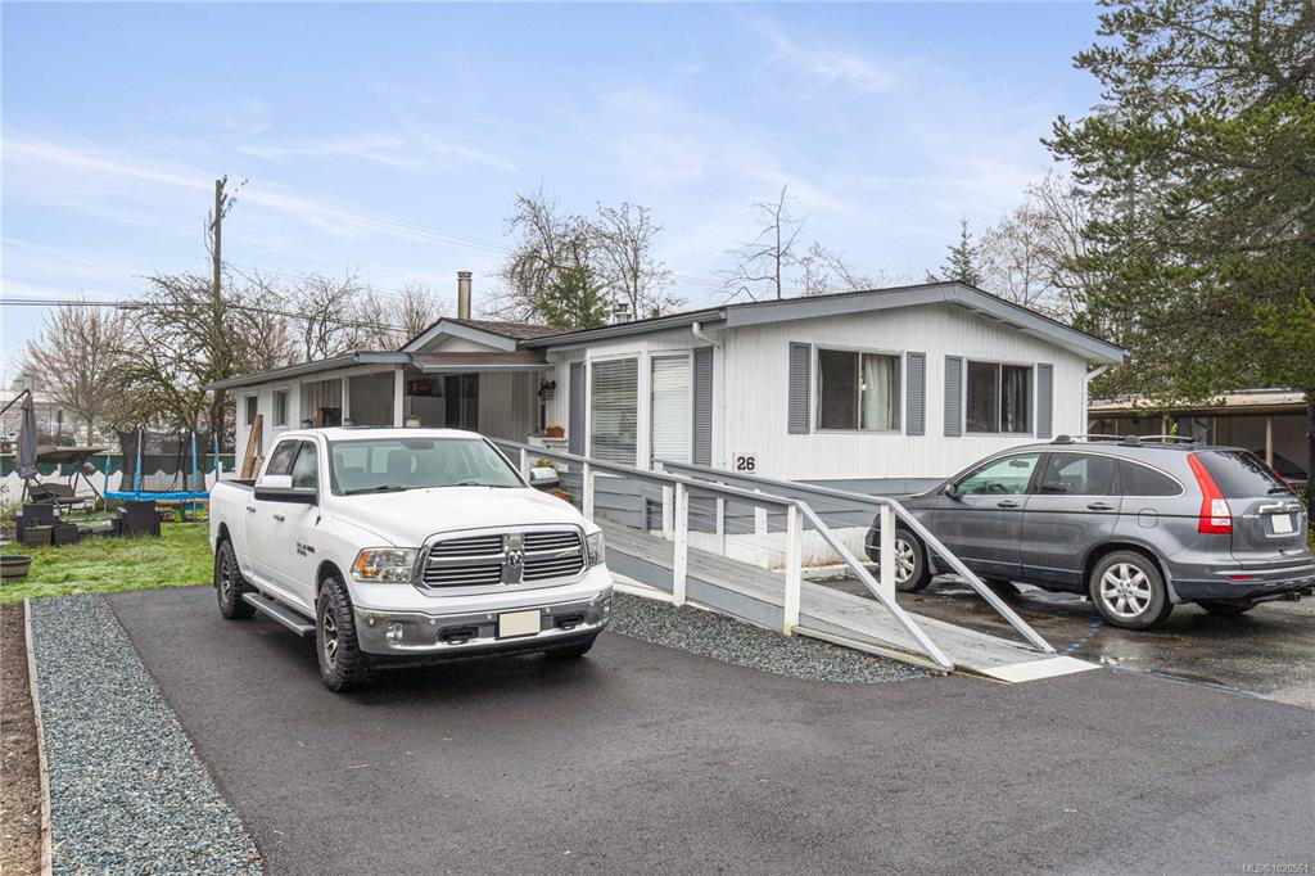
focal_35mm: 27
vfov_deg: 47.9
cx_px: 658
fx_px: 986
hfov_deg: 67.4
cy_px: 438
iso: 100
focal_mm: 18
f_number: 11
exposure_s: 1/60
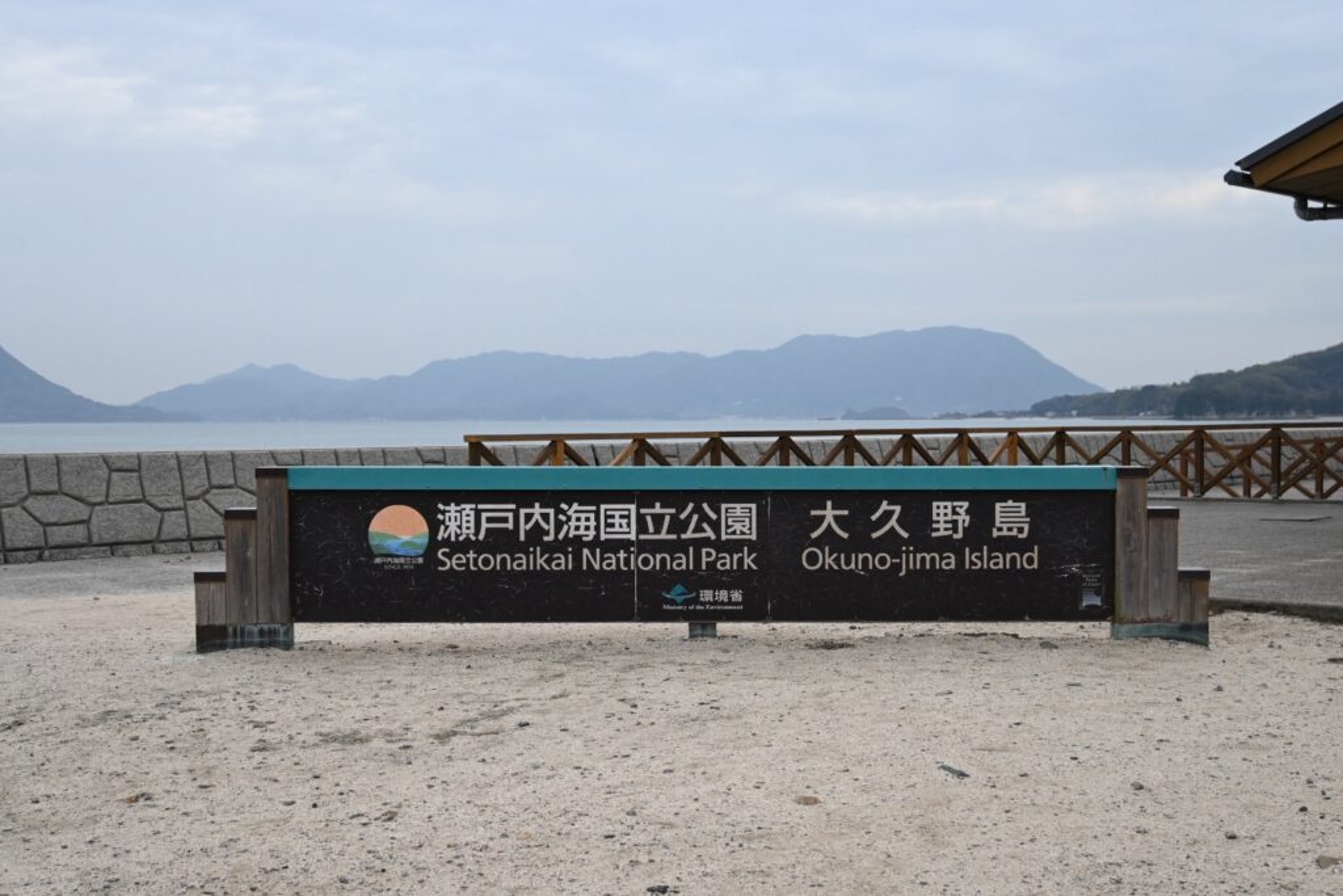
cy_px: 448
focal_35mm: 44
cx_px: 672
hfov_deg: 45.0
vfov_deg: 30.9
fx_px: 1623
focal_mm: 29
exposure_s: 1/1600
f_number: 4.8
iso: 250
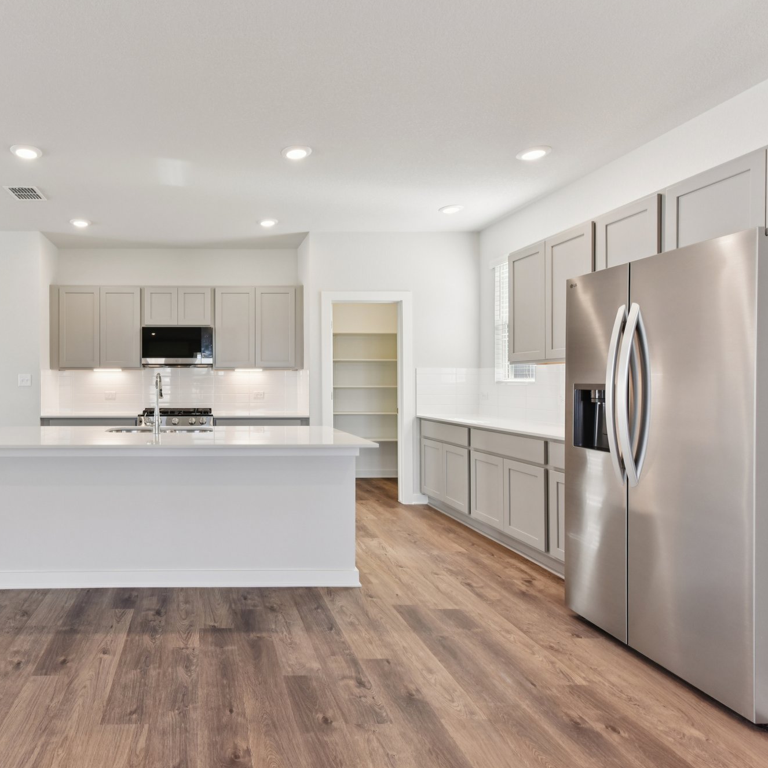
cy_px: 378
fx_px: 527
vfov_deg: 72.1
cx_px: 204
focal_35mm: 21
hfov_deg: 68.1
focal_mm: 16
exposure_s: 1/40
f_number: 8
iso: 400
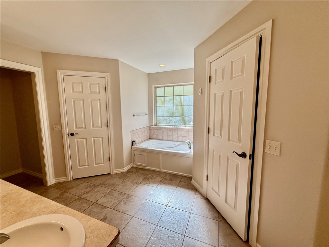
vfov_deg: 85.7
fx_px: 133
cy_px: 124
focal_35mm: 14
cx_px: 164
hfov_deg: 102.1
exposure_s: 1/203
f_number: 2.2
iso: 50
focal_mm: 2.22
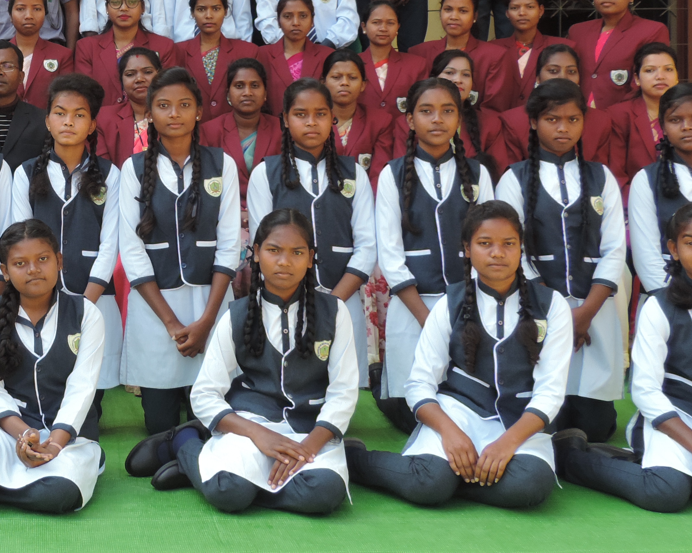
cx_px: -5
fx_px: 1516
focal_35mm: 74
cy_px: 91
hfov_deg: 24.5
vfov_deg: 20.4
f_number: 3.2
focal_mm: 5.8
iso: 80
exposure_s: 1/160
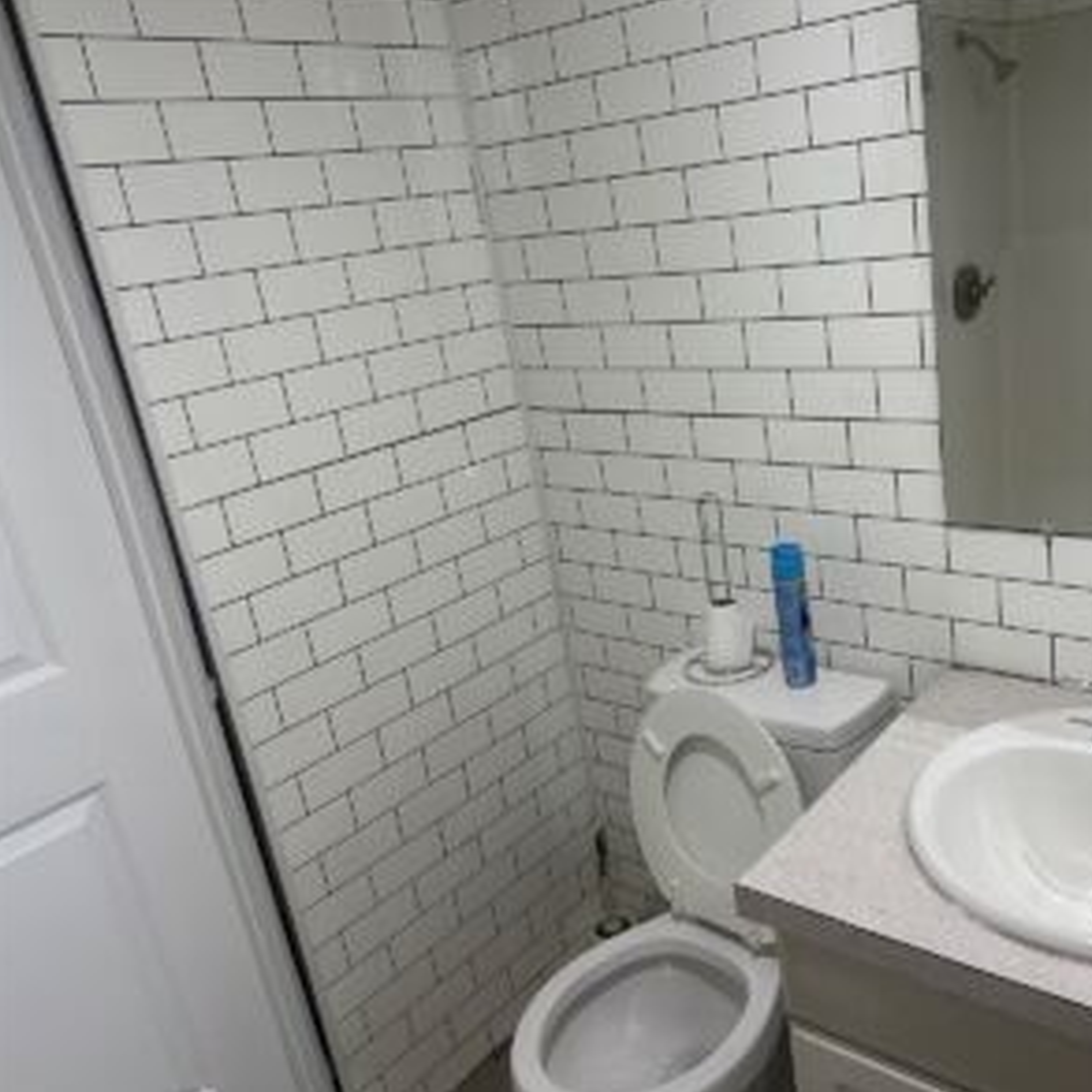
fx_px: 1035
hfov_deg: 54.5
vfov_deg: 55.6
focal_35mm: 29
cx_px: 730
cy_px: 540
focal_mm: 6.86
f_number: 1.78
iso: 200
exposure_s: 1/120
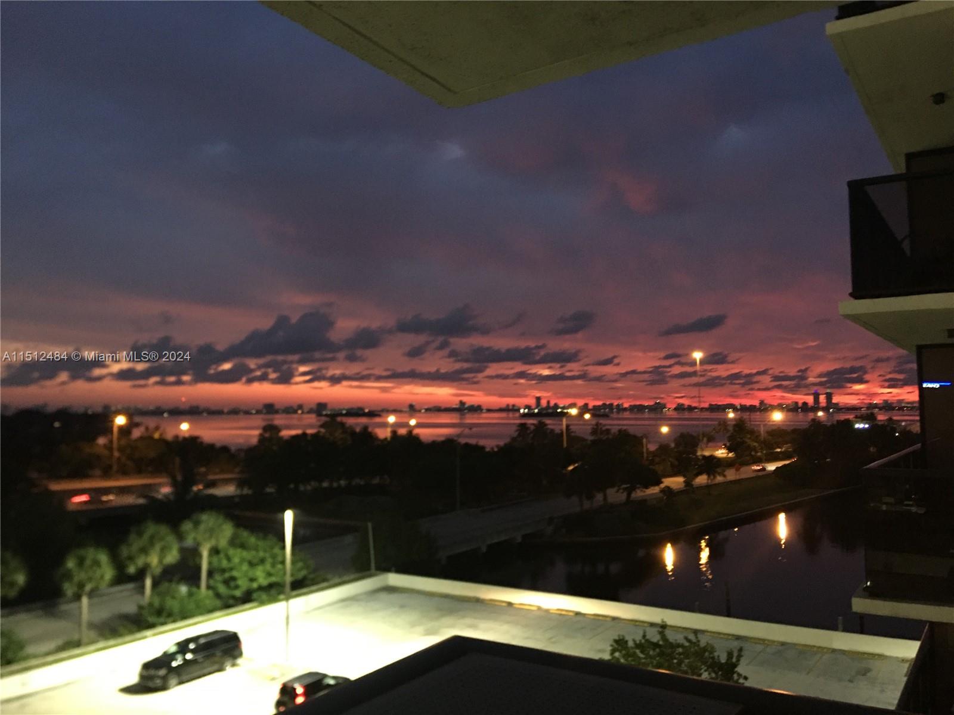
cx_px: 477
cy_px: 358
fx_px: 799
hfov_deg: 61.7
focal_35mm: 29
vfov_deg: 48.2
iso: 160
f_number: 2.2
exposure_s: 1/4
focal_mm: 4.15
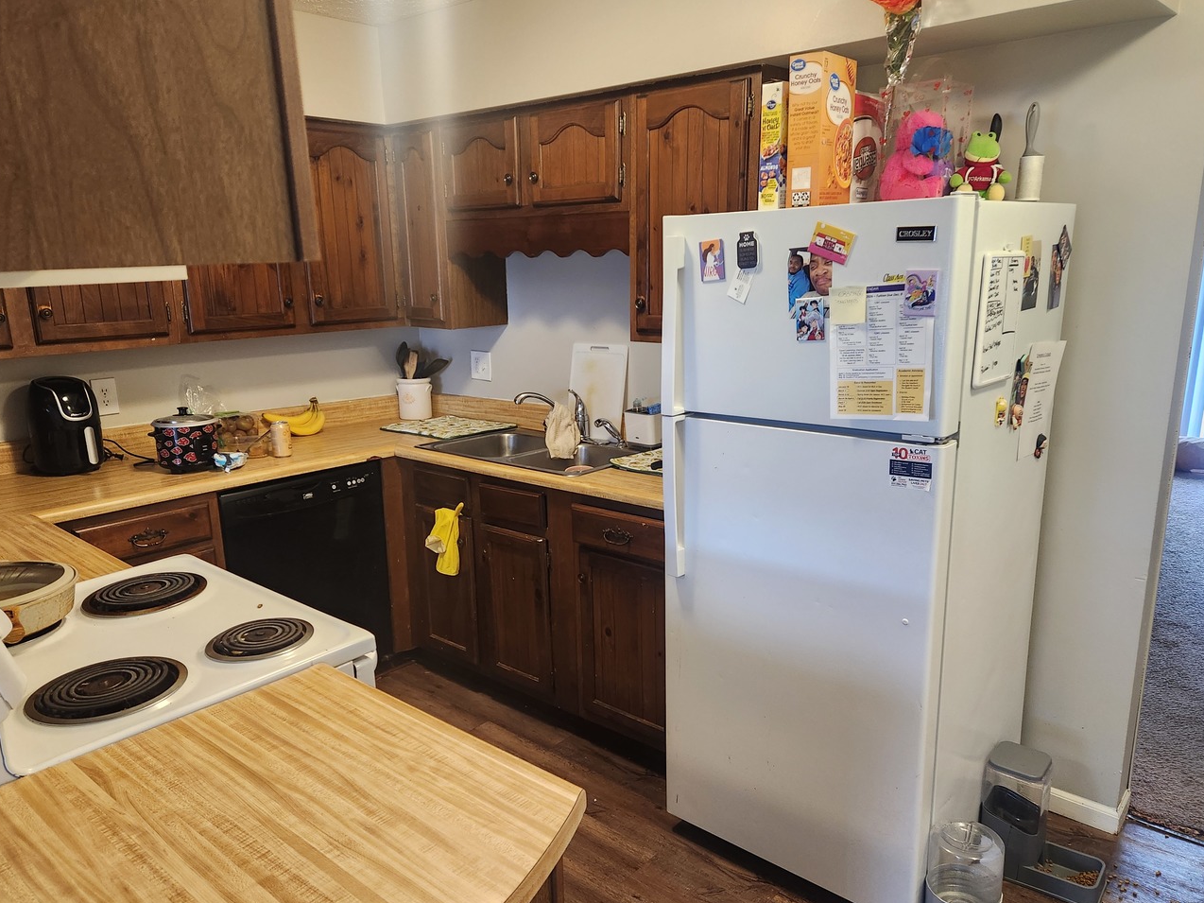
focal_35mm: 26
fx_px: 904
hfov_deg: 67.3
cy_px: 464
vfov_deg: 53.0
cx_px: 591
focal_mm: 5.4
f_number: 1.8
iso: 320
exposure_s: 1/120
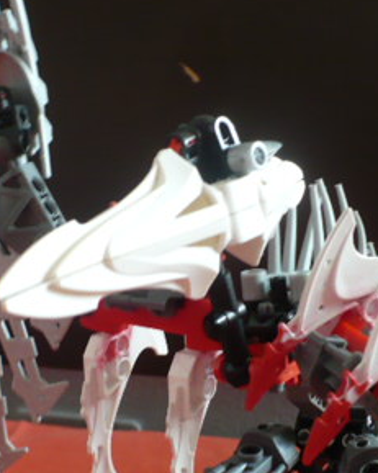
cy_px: 342
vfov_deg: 23.7
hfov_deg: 19.0
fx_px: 1119
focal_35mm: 80
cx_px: 87
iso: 200
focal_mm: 6.1
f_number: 2.8
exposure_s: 1/25
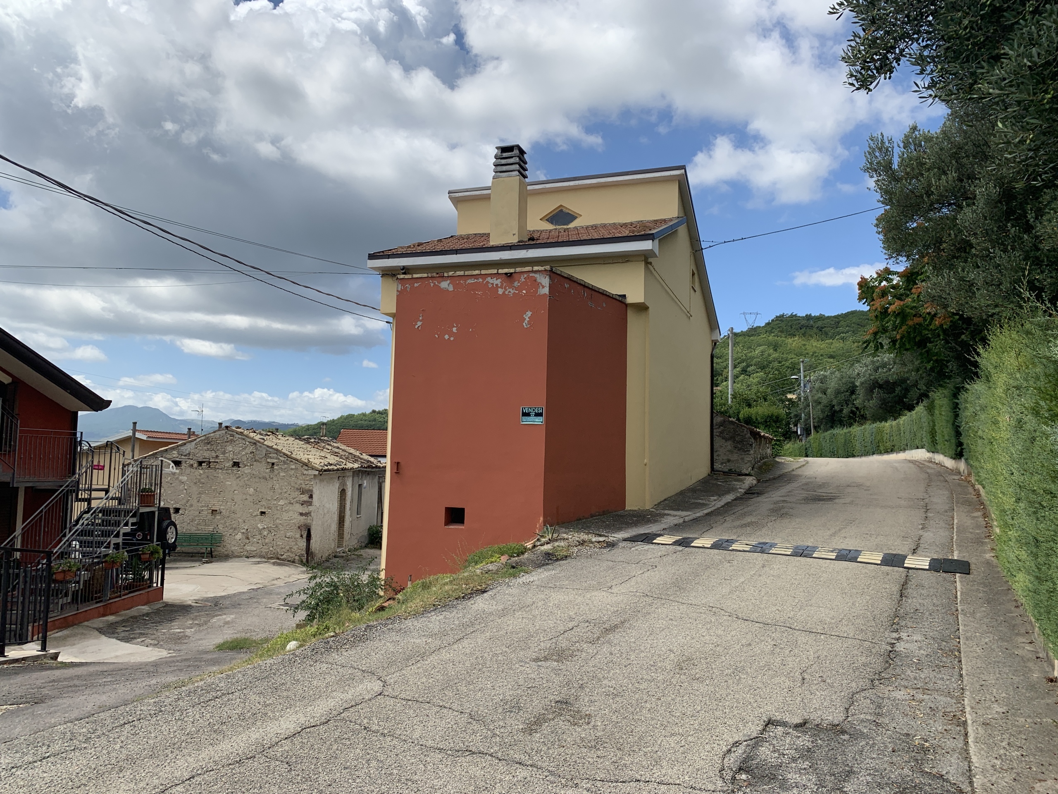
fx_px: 795
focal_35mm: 26
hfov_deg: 67.3
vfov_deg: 53.1
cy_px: 397
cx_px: 529
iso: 25
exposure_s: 1/2915
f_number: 1.8
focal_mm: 4.25
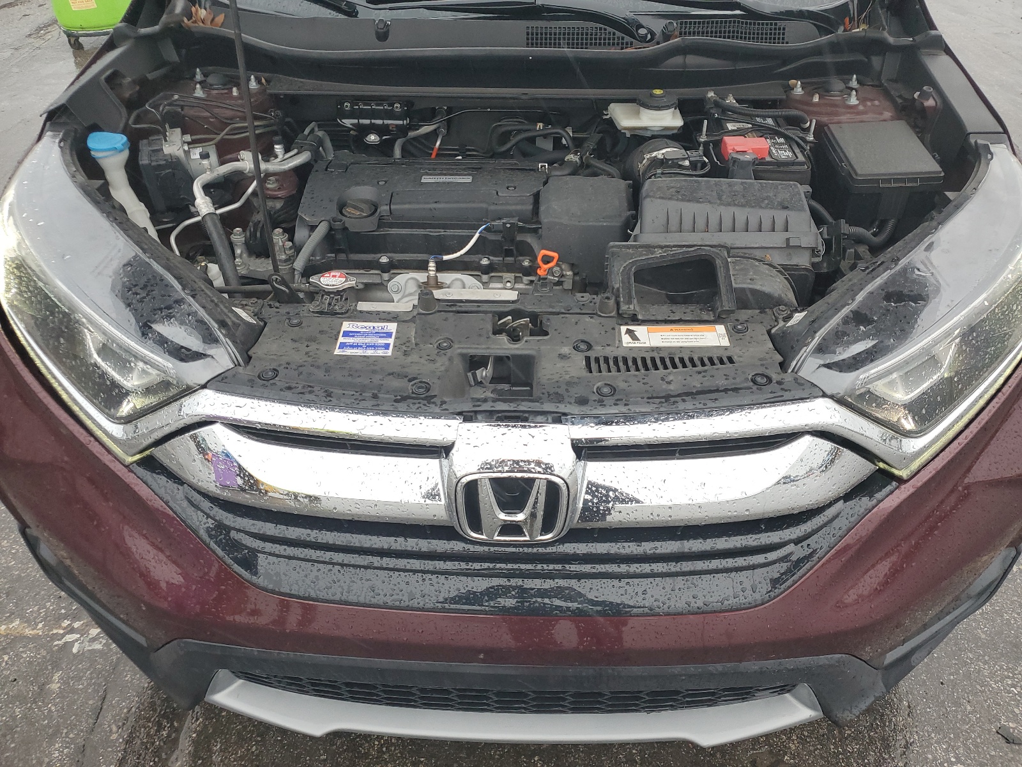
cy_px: 384
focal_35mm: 26
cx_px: 511
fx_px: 768
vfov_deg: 53.1
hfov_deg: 67.3
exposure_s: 1/120
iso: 77
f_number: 1.5
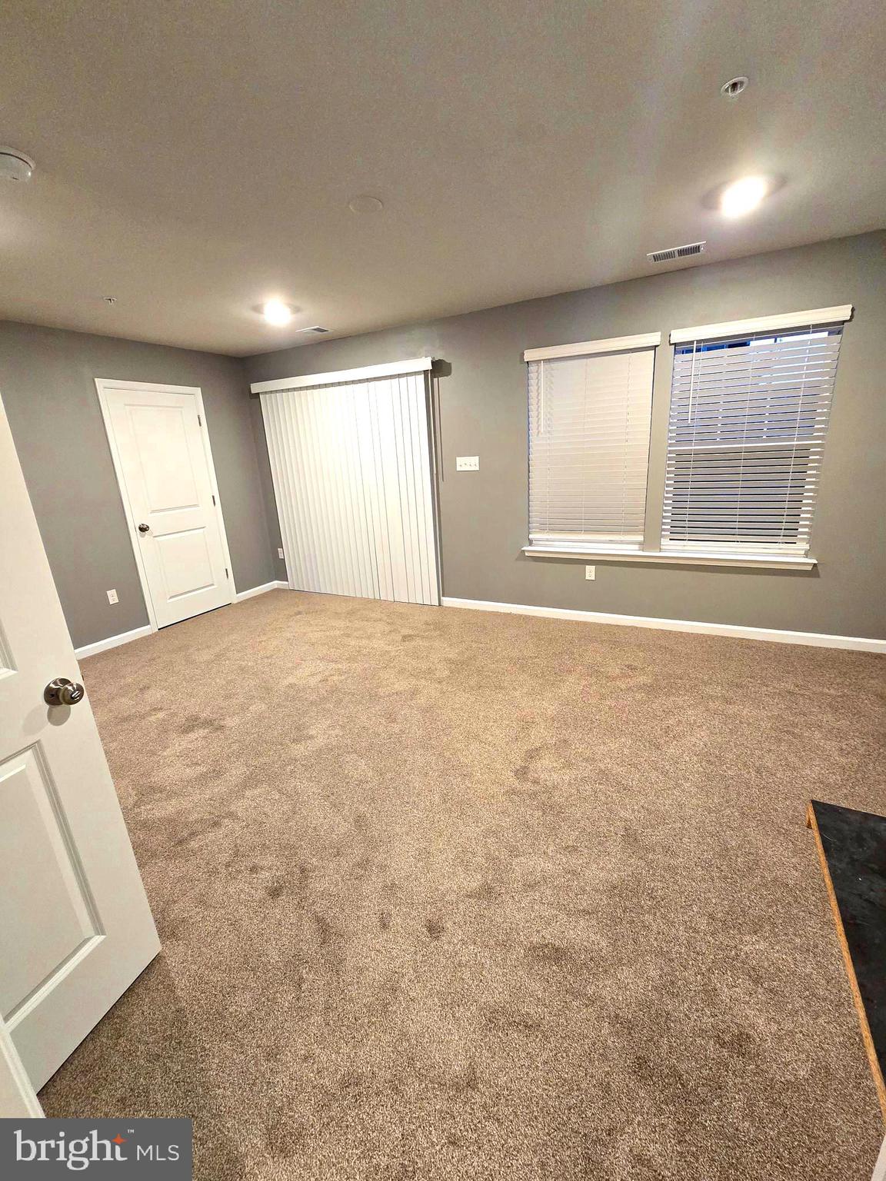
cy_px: 590
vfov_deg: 106.2
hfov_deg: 89.9
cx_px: 443
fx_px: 444
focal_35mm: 13
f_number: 2.2
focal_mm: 2.2
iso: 400
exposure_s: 1/60
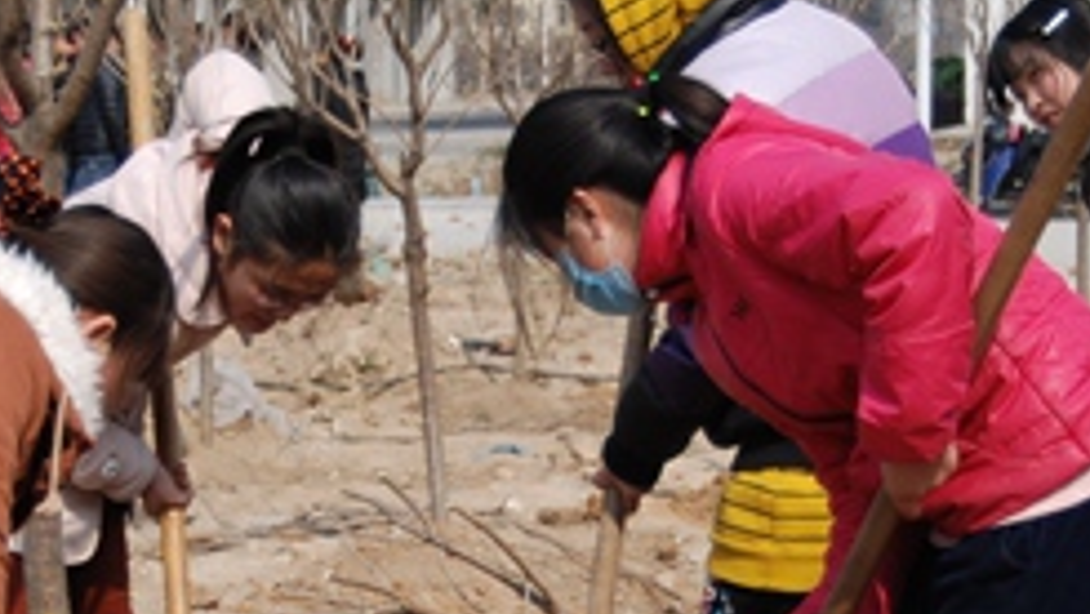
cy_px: 618
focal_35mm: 131
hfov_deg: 16.4
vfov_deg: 9.2
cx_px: 498
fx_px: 3787
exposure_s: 1/800
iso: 100
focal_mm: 34
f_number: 4
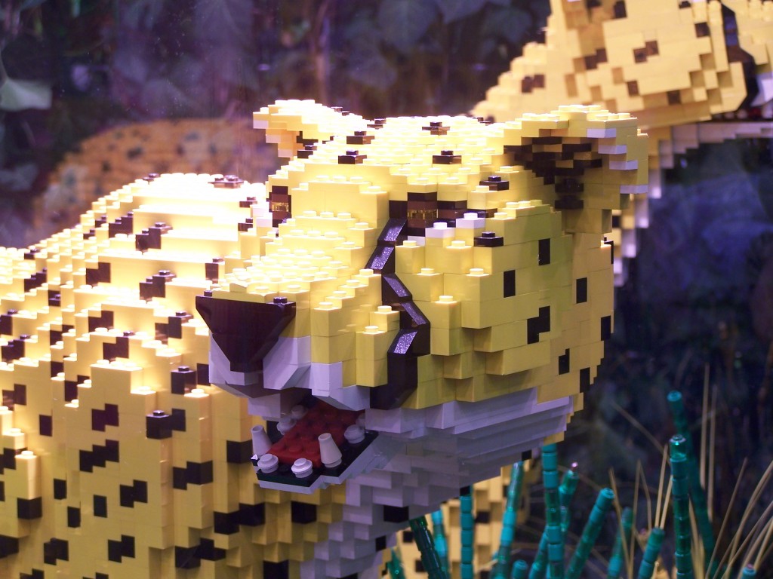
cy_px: 290
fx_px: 2345
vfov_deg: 14.1
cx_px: 386
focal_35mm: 105
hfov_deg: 18.7
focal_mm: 17.5
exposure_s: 1/4
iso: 80
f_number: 3.2
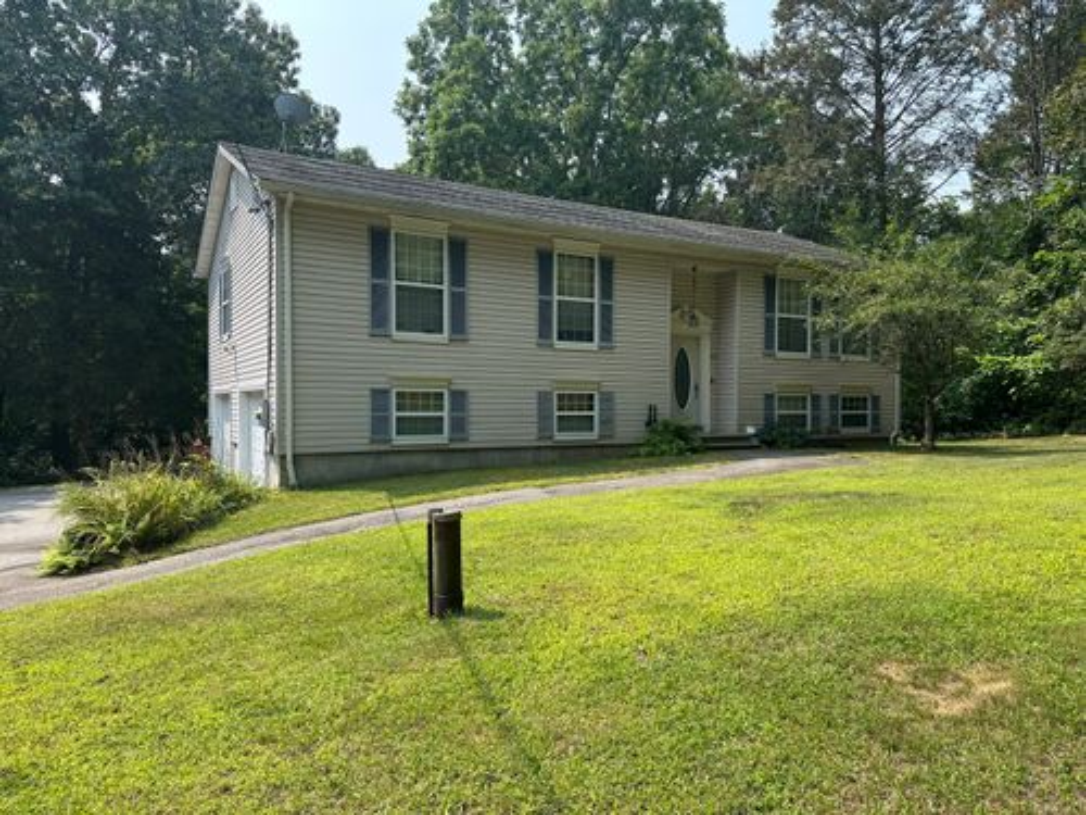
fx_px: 753
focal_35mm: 24
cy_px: 408
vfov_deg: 56.8
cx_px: 543
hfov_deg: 71.6
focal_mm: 6.86
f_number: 1.78
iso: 80
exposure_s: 1/1779
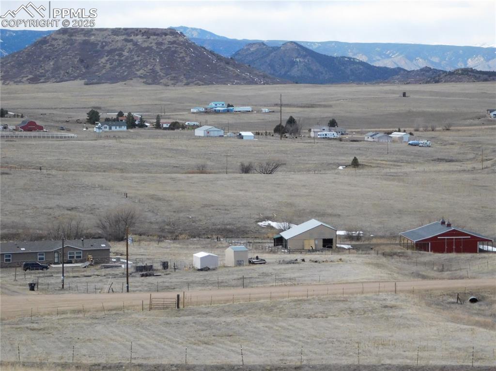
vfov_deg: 14.9
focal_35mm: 99
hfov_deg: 19.8
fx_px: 1418
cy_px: 186
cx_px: 248
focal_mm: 17.6
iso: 800
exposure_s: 1/800
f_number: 9.2
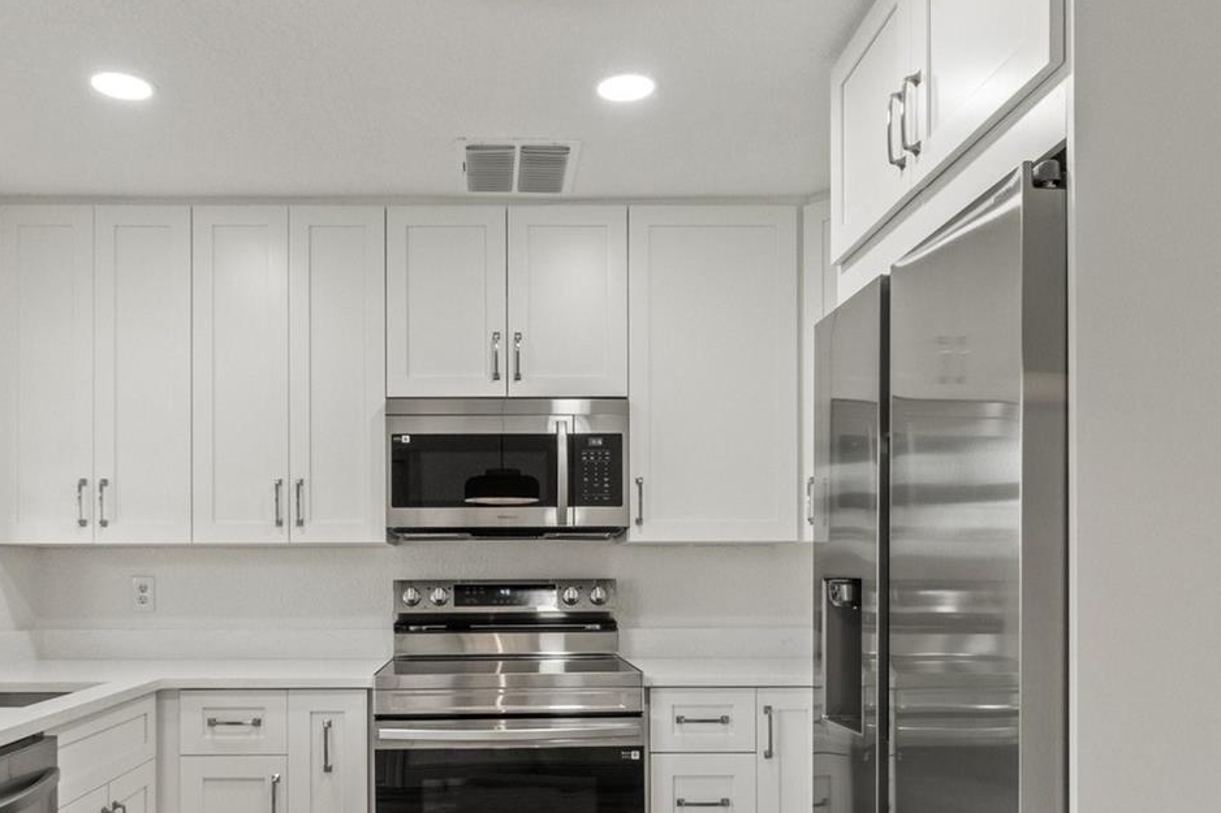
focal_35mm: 29
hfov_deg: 62.5
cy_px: 584
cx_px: 508
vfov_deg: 43.3
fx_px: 998
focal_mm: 11.5
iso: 400
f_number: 7.1
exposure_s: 1/13
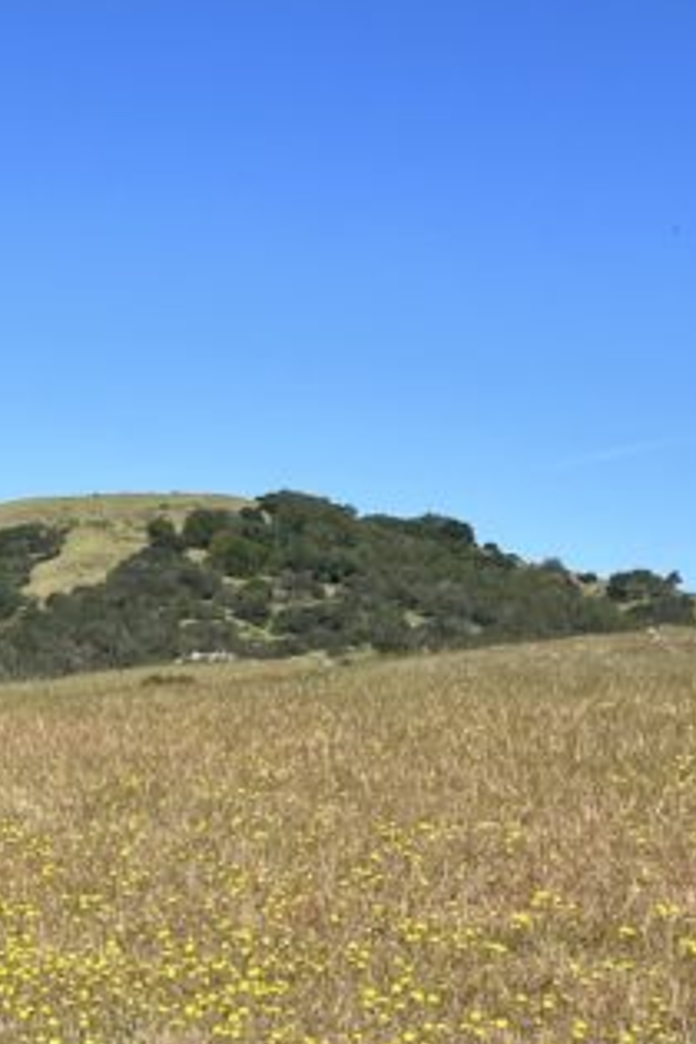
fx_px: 1914
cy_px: 809
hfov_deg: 17.2
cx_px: -530
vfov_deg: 29.9
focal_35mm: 66
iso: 50
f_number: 1.6
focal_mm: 5.1
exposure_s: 1/5076
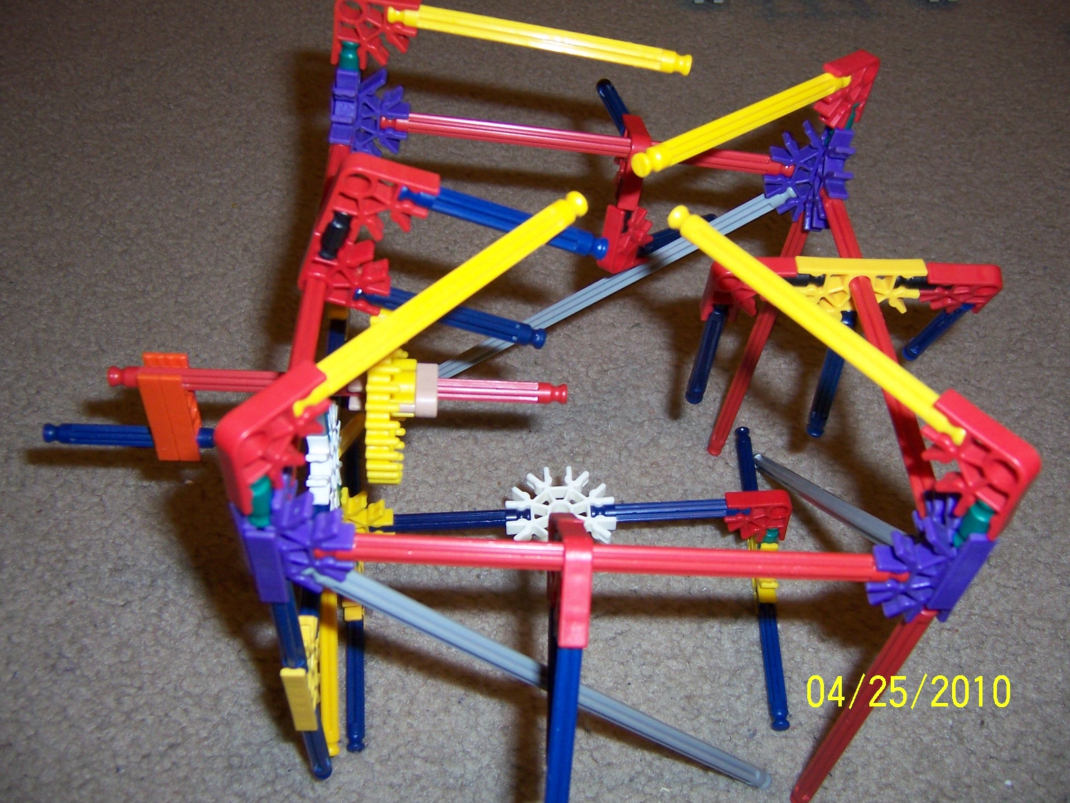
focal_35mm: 33
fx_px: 1020
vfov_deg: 42.9
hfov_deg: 55.4
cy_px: 402
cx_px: 535
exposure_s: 1/60
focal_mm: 5.5
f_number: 2.8
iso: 140
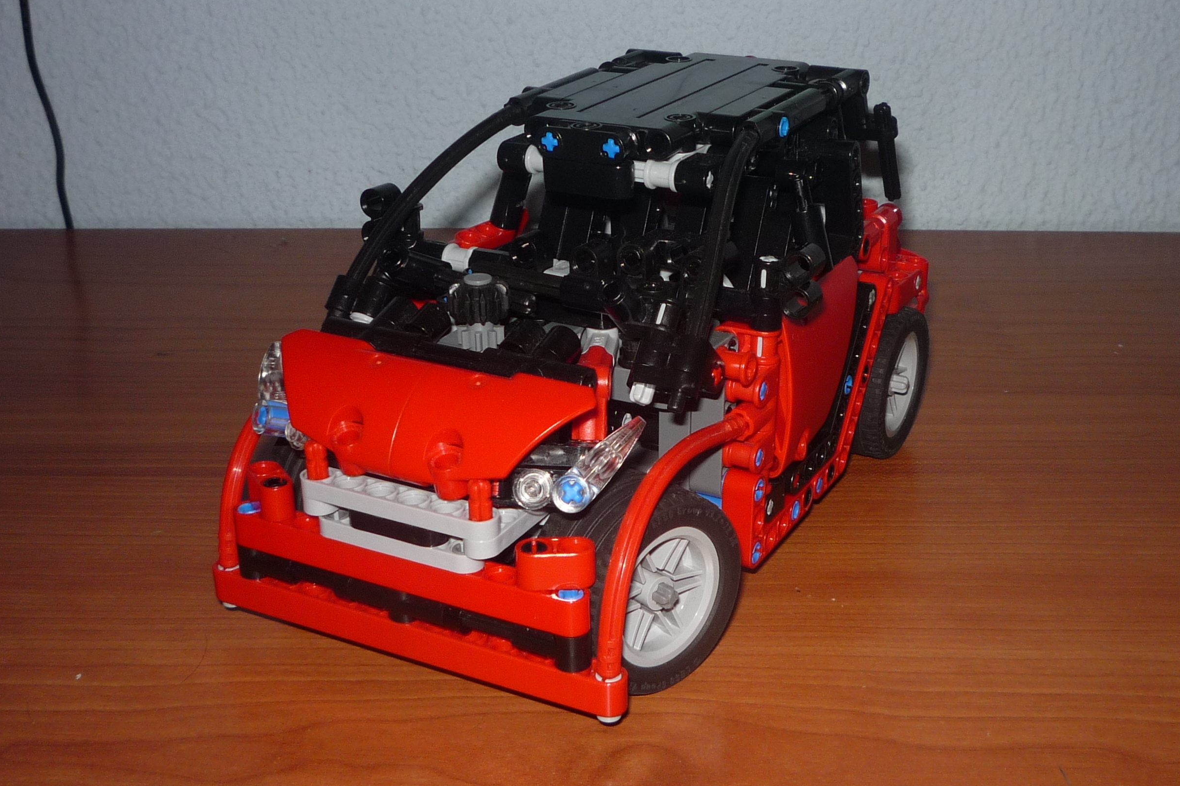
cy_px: 405
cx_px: 678
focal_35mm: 45
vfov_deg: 29.9
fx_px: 1475
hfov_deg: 43.5
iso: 100
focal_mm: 5.2
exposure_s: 1/30
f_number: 4
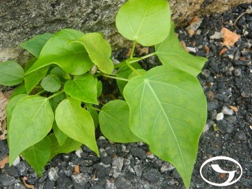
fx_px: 400
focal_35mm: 55
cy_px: 92
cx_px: 106
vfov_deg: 26.5
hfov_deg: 34.9
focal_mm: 8.4
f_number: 3.6
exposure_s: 1/400
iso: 360
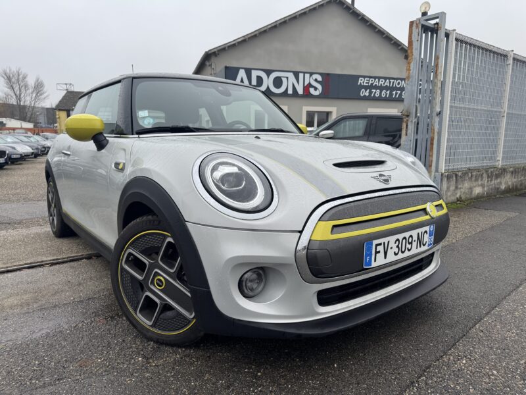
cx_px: 263
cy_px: 198
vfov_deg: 56.8
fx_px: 365
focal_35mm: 24
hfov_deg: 71.6
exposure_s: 1/1131
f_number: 1.78
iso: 80
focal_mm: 6.76
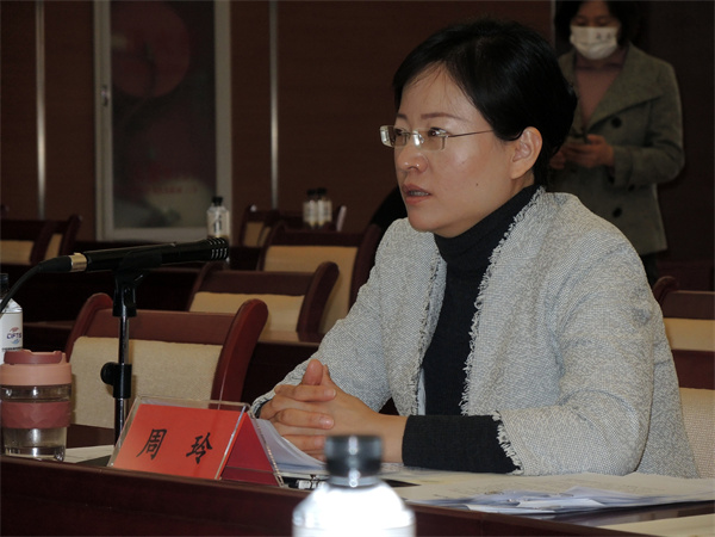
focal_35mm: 152
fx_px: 3140
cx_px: 358
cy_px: 268
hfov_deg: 13.0
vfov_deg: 9.8
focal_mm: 32.6
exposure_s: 1/160
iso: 450
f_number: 3.5
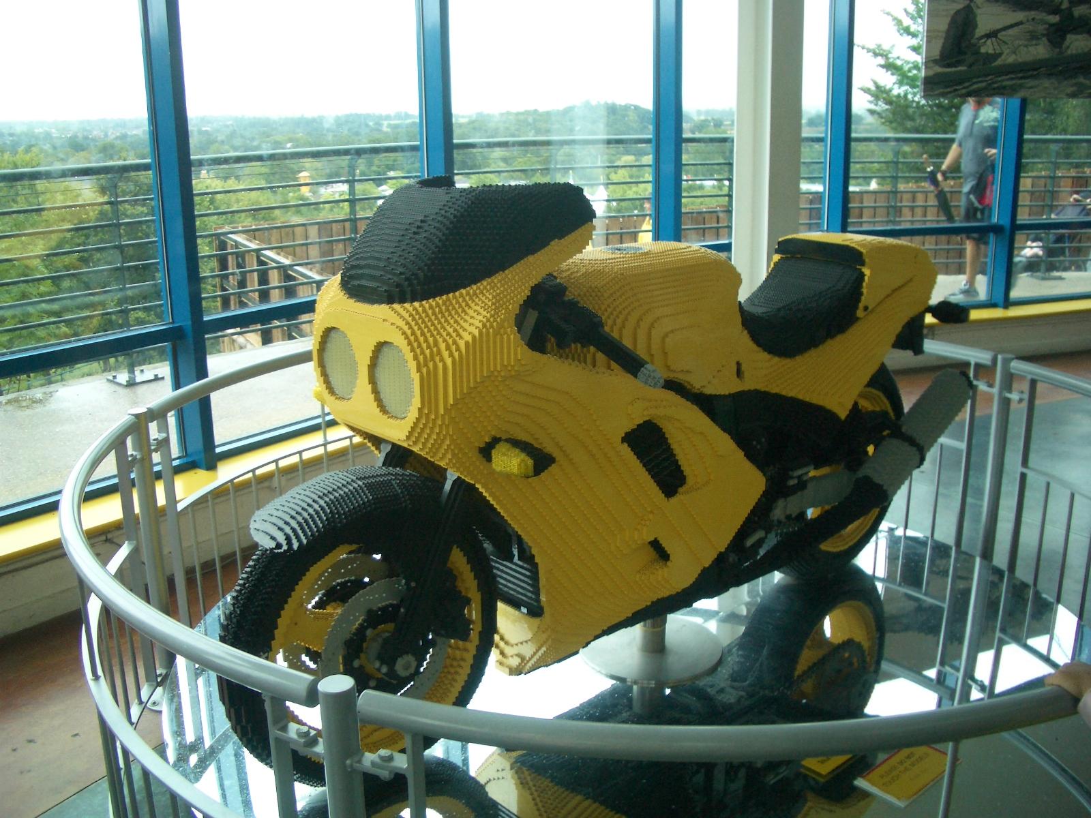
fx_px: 1103
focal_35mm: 35
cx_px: 546
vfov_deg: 40.7
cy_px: 409
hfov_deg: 52.6
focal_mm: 5.8
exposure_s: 1/60
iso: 100
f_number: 2.6
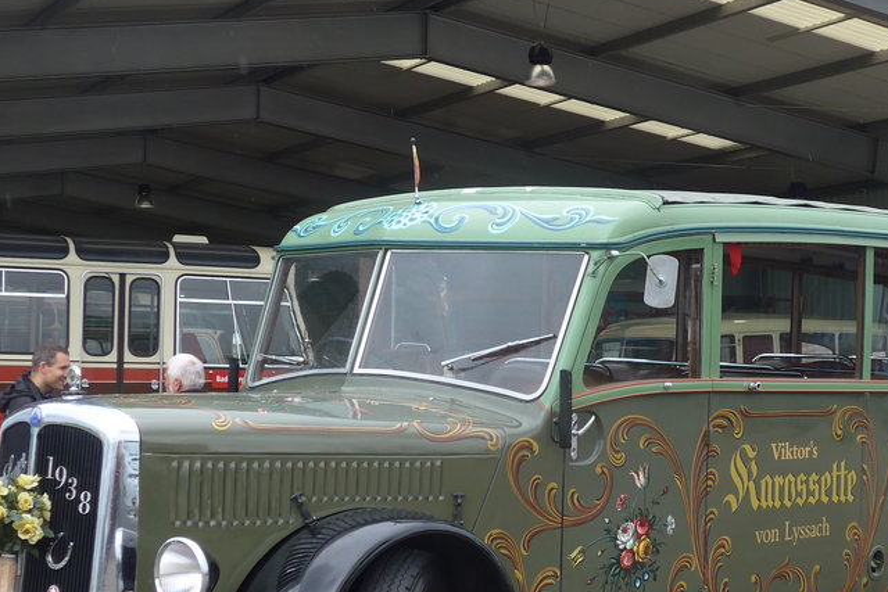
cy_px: 319
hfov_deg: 26.4
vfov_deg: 18.0
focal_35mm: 76
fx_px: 1875
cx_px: 631
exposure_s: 1/400
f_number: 2.8
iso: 80
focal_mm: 8
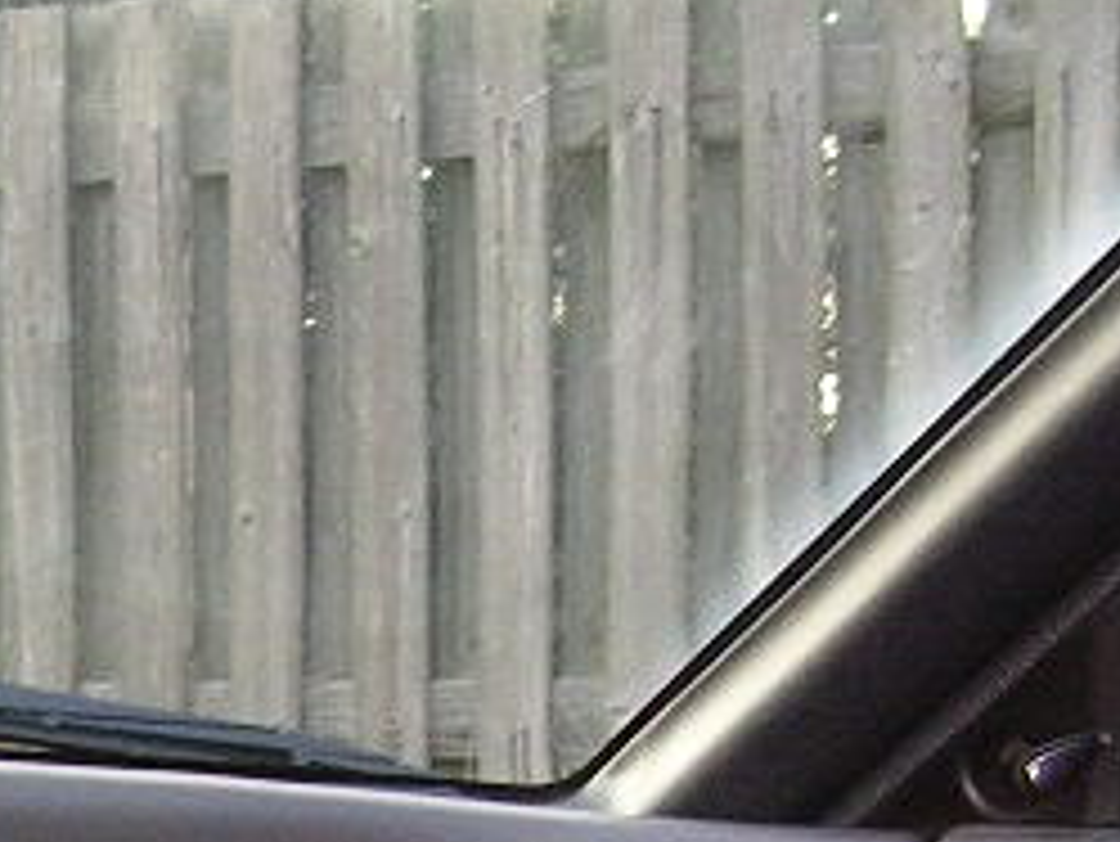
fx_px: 6118
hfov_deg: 10.1
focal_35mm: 189
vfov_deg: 7.6
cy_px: 1598
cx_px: -562
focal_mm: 7.1
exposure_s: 1/60.1
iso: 95
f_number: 3
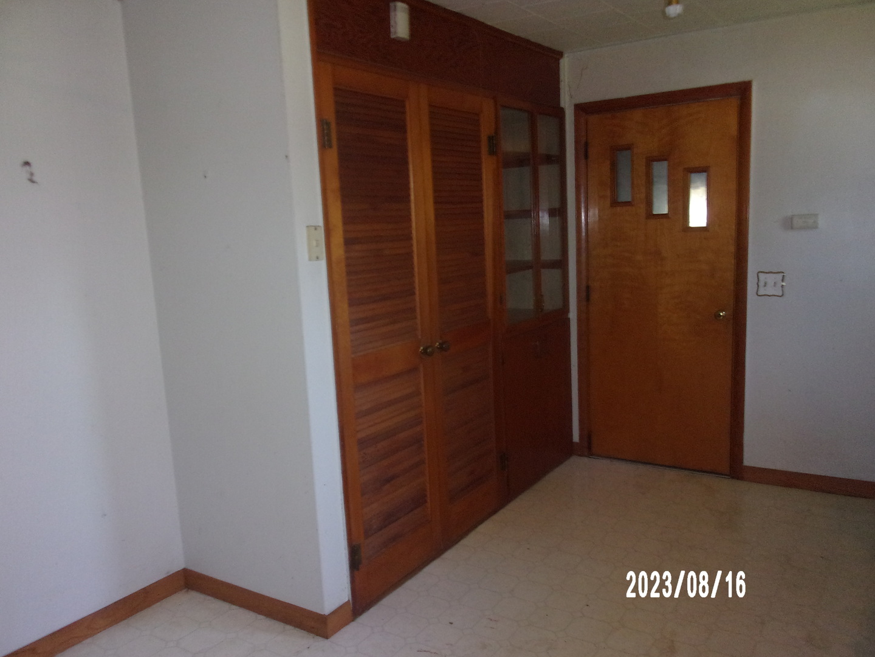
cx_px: 438
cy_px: 328
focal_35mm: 28
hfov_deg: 63.4
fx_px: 708
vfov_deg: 49.7
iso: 250
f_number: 3.9
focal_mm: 5.1
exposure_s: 1/34
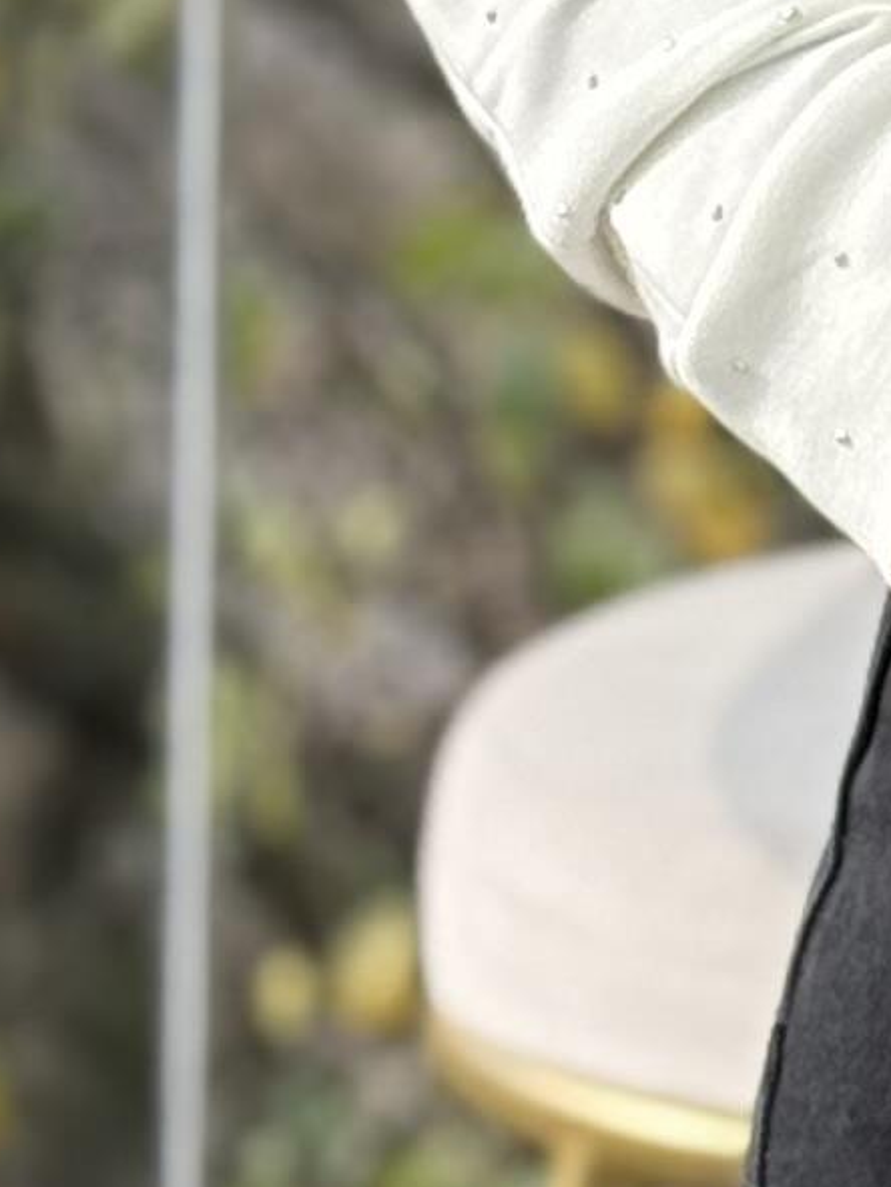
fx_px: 11222
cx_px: 2296
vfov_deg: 6.0
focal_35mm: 327
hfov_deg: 4.4
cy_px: -680
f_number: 1.78
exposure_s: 1/587
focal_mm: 6.76
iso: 80
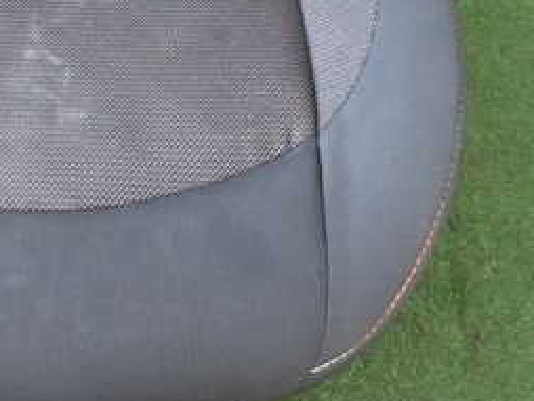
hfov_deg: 30.4
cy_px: 48
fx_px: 911
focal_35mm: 59
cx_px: 4
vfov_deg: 24.2
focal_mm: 4.5
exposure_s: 1/30
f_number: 2
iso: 200
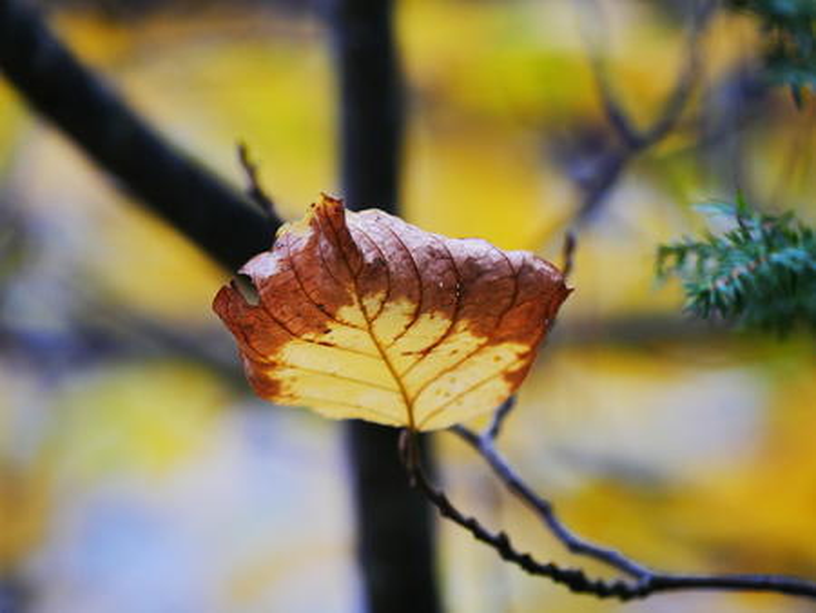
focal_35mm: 354
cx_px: 408
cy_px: 306
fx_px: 8349
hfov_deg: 5.6
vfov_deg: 4.2
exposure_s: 1/400
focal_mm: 177
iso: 800
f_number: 4.7
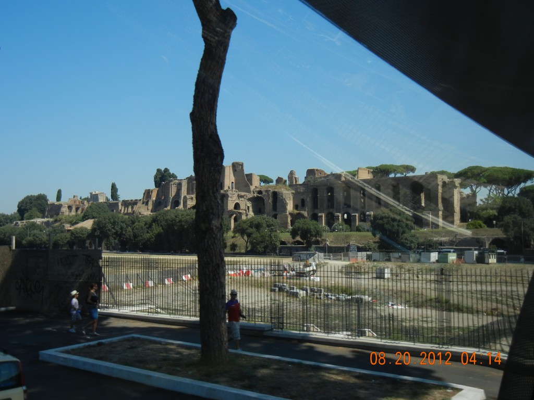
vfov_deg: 36.8
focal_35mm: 39
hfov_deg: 47.9
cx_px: 267
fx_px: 602
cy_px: 200
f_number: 7.4
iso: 160
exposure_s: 1/338
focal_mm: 7.1
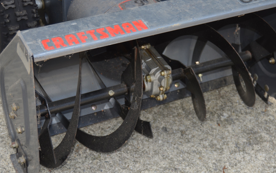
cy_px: 71
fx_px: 624
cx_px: 158
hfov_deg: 24.9
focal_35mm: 83
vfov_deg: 15.7
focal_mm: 38
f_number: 4.8
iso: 140
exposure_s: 1/200
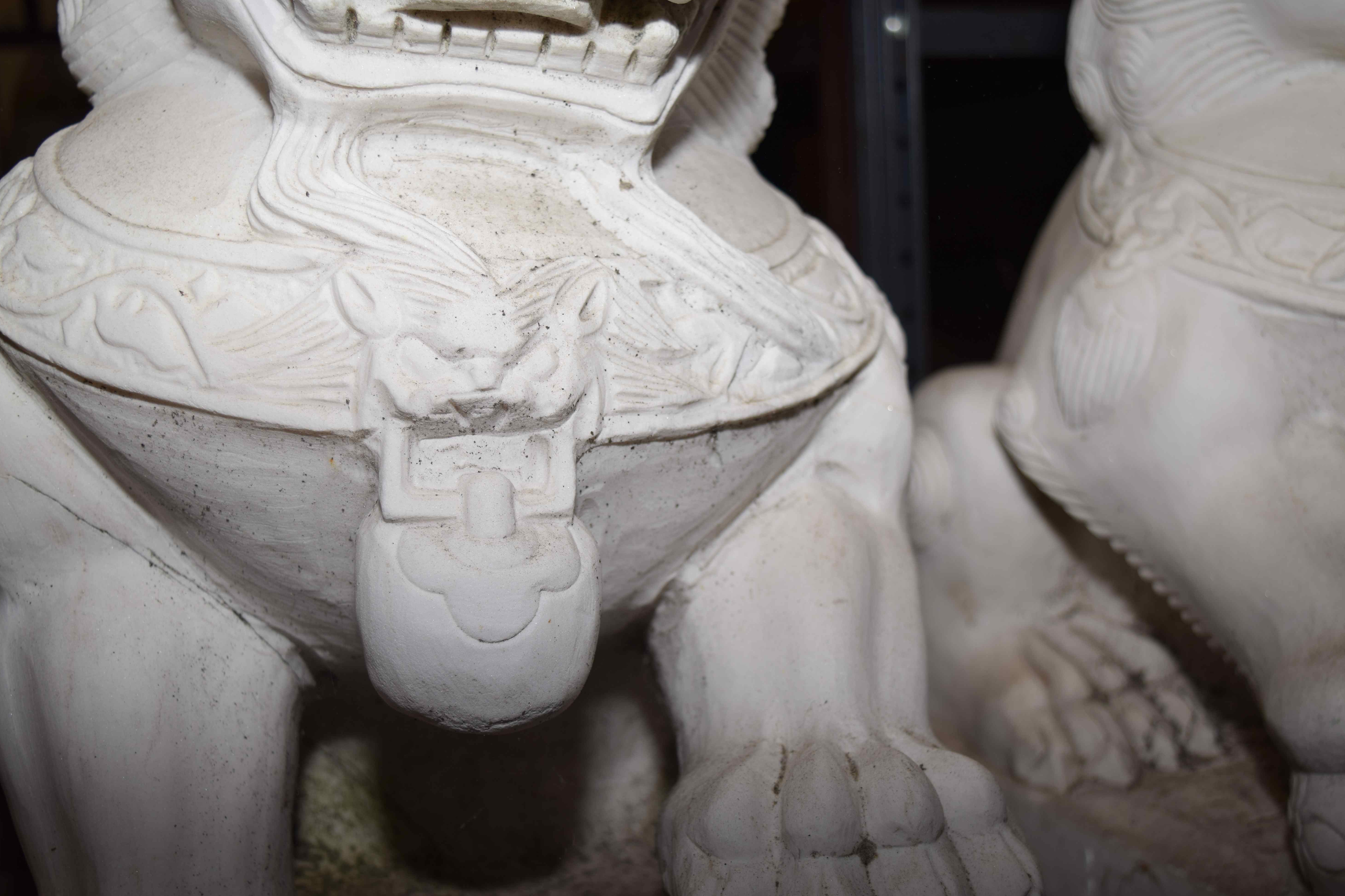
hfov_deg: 44.0
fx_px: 1663
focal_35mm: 45
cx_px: 667
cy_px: 453
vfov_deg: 30.2
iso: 100
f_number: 4.5
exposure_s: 1/80
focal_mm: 29
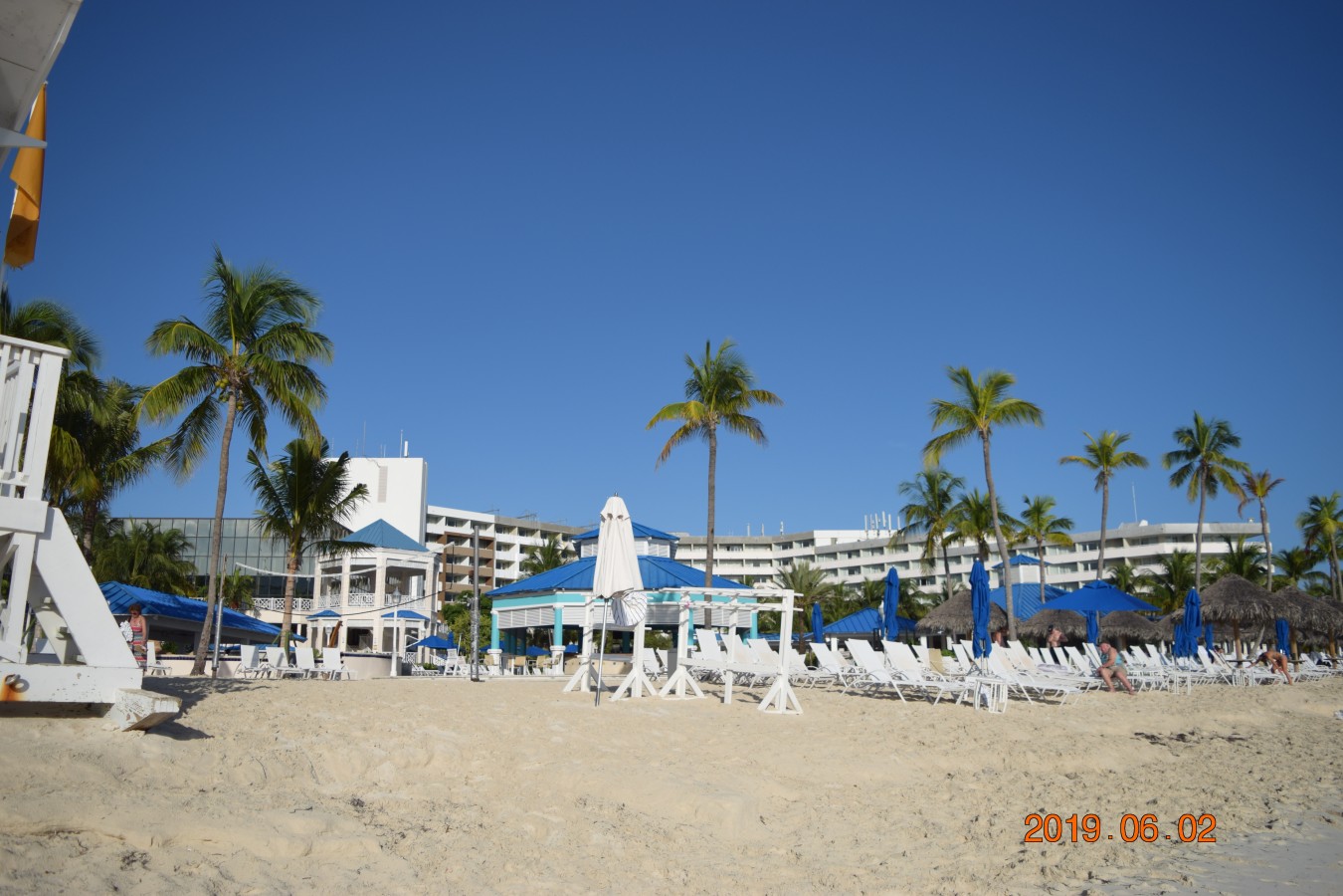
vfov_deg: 47.9
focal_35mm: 27
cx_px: 672
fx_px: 1007
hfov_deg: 67.4
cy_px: 448
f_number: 3.5
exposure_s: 1/4000
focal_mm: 18
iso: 180
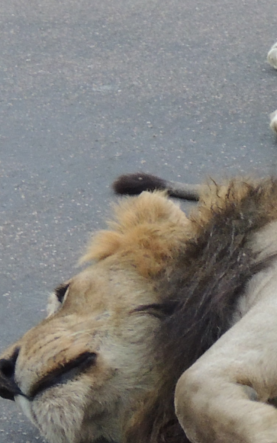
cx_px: 558
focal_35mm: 205
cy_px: 186
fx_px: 2475
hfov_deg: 6.2
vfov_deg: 10.2
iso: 400
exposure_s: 1/30
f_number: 3.6
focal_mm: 8.9
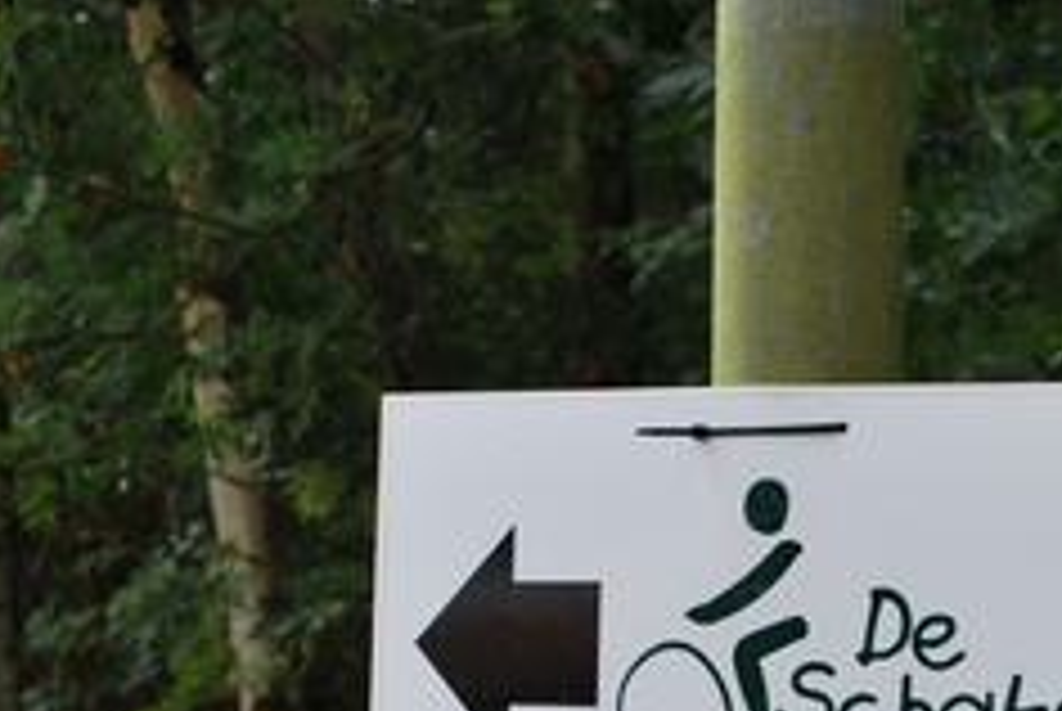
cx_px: 900
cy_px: 749
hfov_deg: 16.6
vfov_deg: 11.1
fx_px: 3603
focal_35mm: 122
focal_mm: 32
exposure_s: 1/125
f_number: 5.6
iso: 180
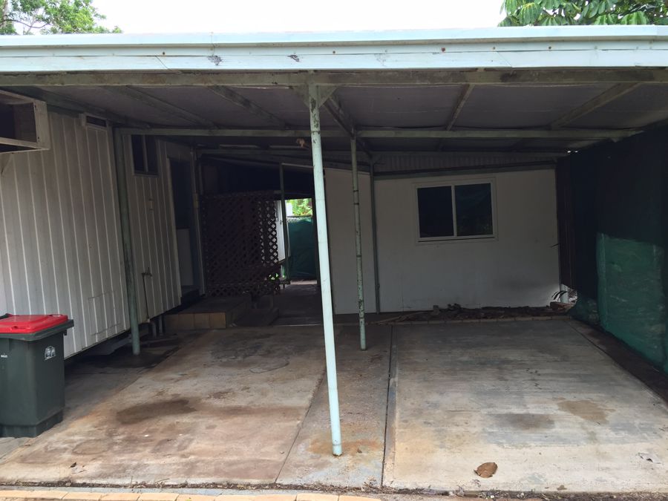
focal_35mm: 29
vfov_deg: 48.2
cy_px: 250
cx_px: 334
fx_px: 560
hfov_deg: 61.7
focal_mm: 4.15
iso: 50
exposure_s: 1/100
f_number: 2.2
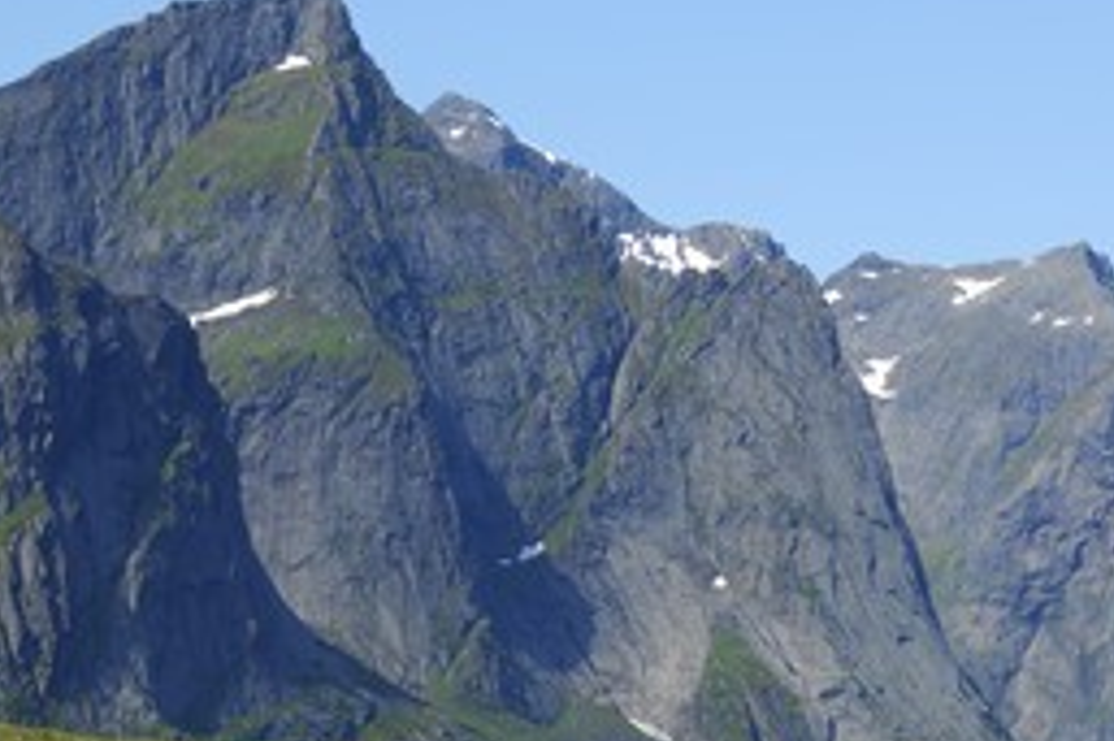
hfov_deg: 9.8
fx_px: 6525
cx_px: 449
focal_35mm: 211
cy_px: 568
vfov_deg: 6.5
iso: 100
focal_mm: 86
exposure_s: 1/250
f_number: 7.6
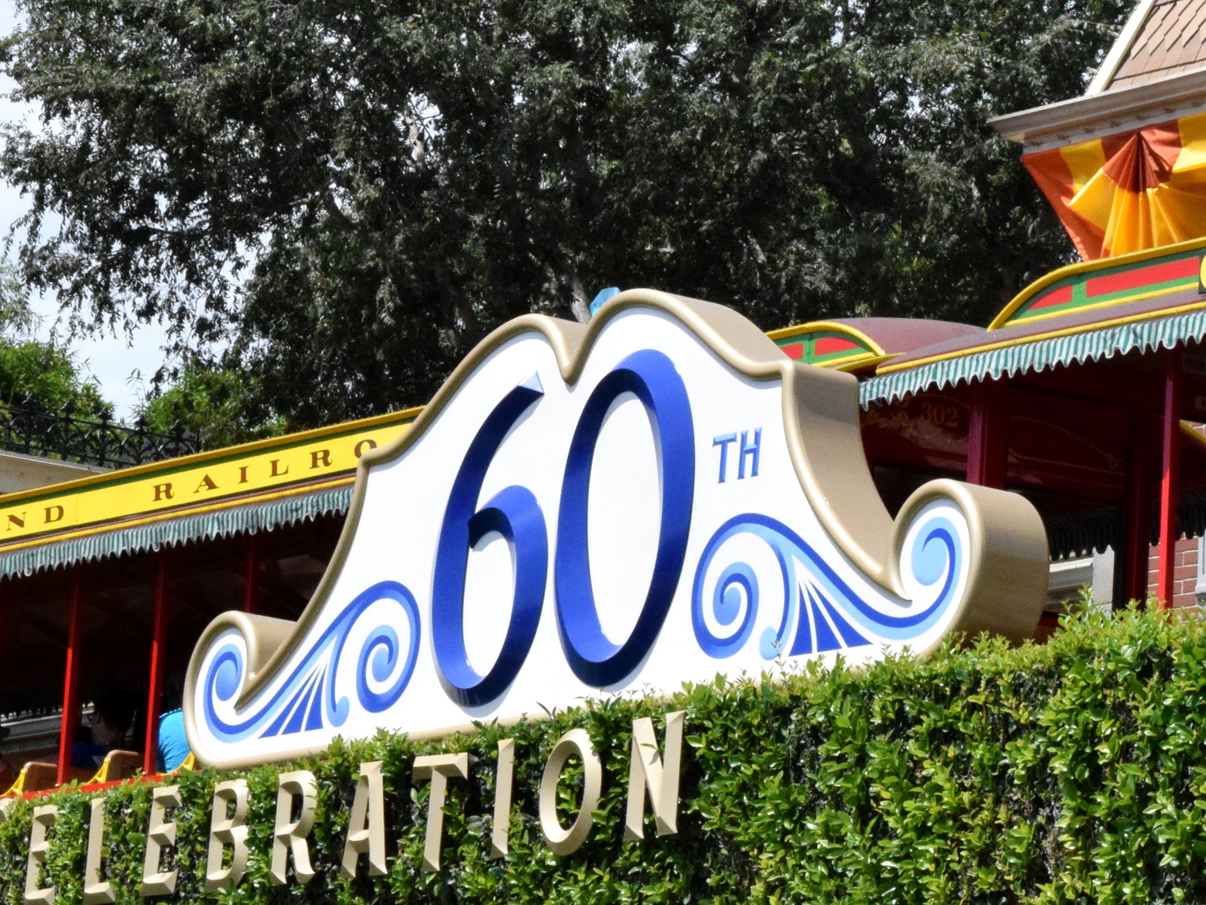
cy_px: 190
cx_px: 998
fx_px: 6135
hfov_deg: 11.2
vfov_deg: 8.4
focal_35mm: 176
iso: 3200
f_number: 18
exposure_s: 1/1250
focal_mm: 55
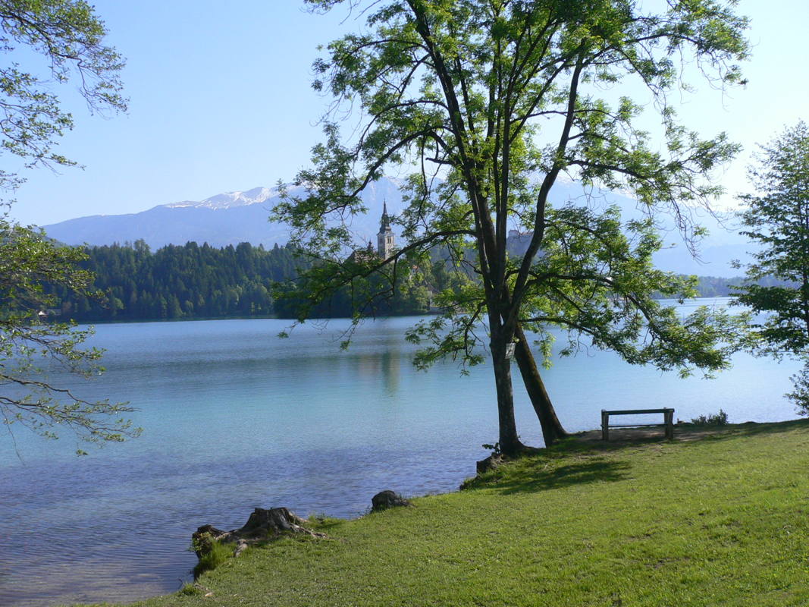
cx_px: 404
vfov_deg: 40.7
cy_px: 304
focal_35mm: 35
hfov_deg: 52.6
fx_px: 818
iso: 80
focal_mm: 5.8
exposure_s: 1/250
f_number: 5.6
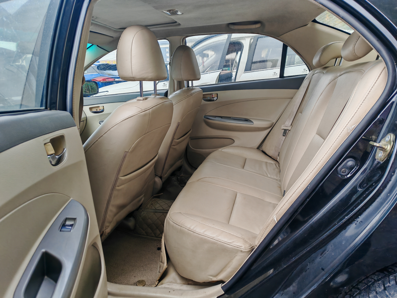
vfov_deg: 51.4
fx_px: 310
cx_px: 198
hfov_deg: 65.3
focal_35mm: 27
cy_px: 149
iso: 64
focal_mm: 5.52
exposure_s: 1/430
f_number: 1.9
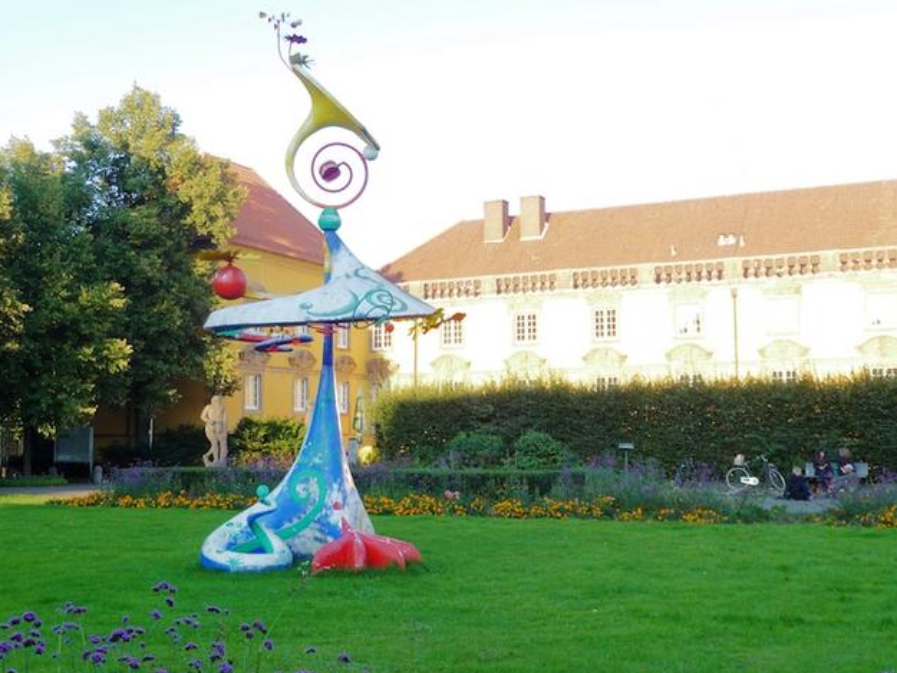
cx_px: 455
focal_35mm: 44
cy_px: 336
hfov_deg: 42.9
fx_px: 1140
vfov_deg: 32.9
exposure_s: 1/80
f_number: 4
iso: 100
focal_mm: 7.1
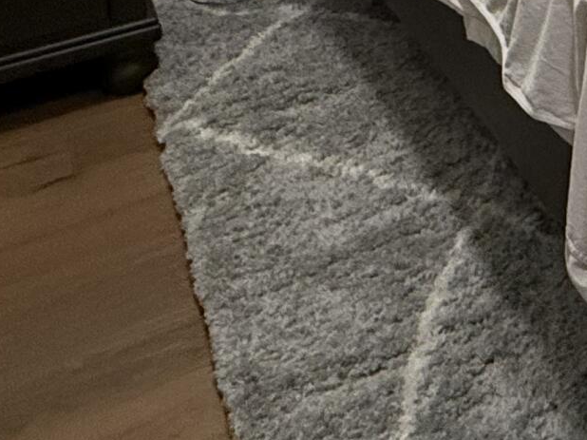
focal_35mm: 68
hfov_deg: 21.2
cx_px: 1005
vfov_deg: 16.2
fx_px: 1153
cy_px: -465
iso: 320
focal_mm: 2.22
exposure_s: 1/120
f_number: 2.2
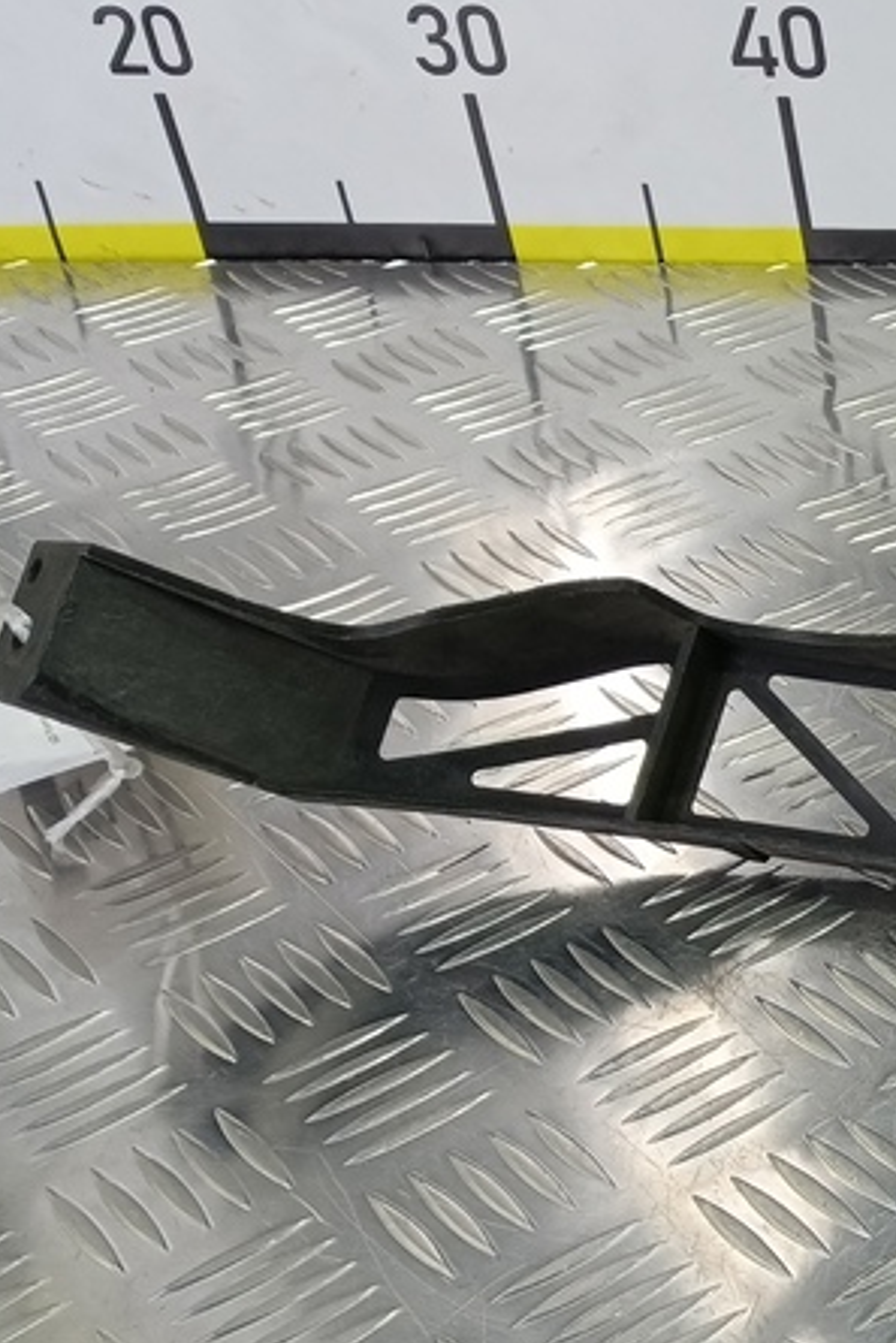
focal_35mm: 55
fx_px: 2052
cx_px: 1358
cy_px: 866
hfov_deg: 20.8
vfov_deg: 36.0
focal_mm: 4.11
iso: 110
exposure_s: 1/50
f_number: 1.6
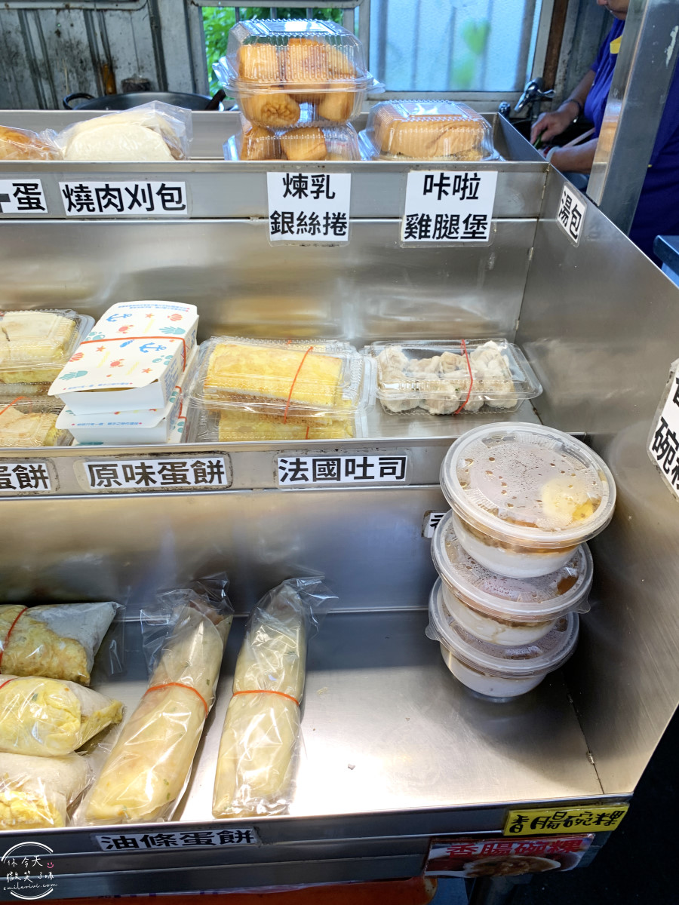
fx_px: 680
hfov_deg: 53.1
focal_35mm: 26
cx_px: 340
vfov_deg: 67.3
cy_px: 452
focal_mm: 4.25
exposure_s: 1/120
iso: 40
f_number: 1.8
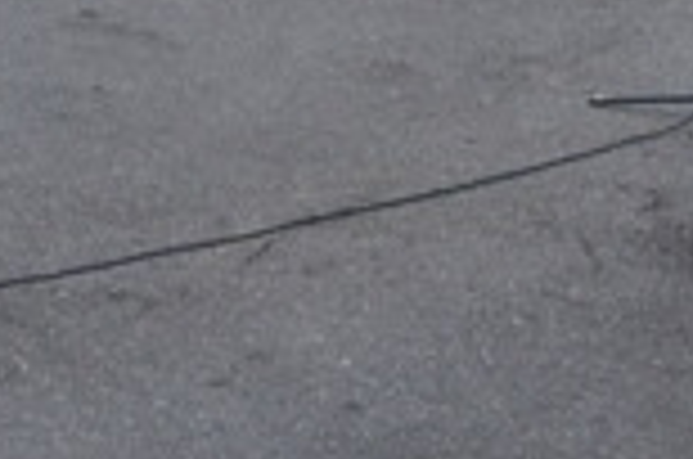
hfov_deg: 15.3
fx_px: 2518
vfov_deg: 9.8
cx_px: -63
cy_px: -410
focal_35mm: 131
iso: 200
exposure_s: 1/160
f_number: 7.1
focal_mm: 21
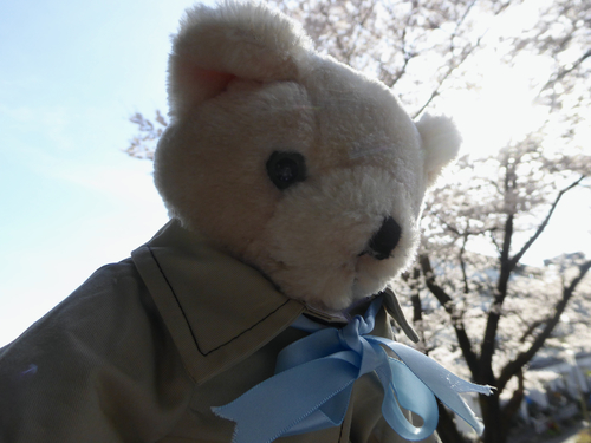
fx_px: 512
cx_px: 309
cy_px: 217
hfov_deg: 59.9
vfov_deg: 46.8
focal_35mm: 30
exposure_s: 1/400
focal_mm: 4.3
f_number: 3.3
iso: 100
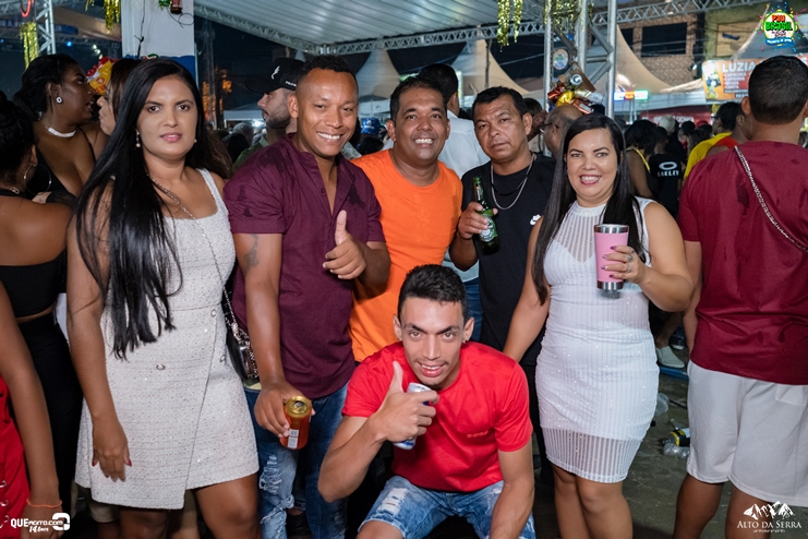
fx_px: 808
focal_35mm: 36
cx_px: 404
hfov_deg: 53.1
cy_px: 270
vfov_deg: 36.9
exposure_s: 1/200
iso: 2500
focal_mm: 24
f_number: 3.2
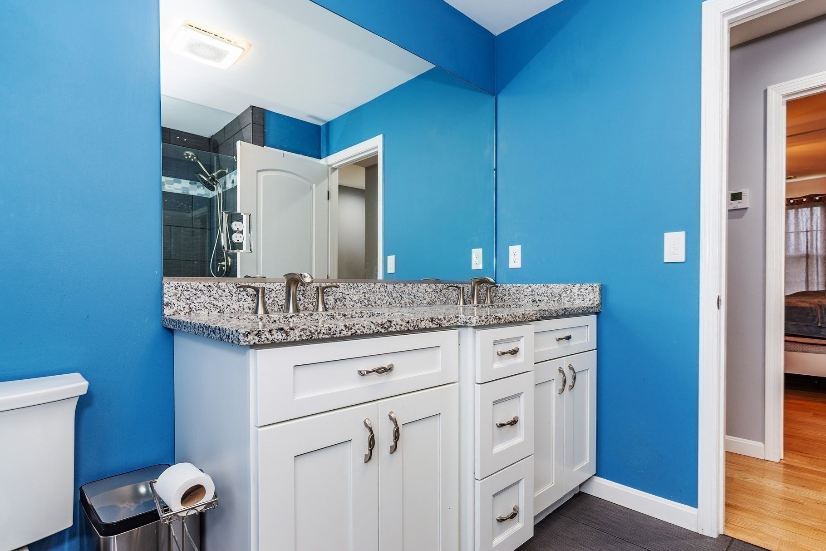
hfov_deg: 89.7
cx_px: 457
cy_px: 293
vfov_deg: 67.3
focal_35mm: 18
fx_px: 413
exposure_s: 1/4
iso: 100
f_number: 6.3
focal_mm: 16
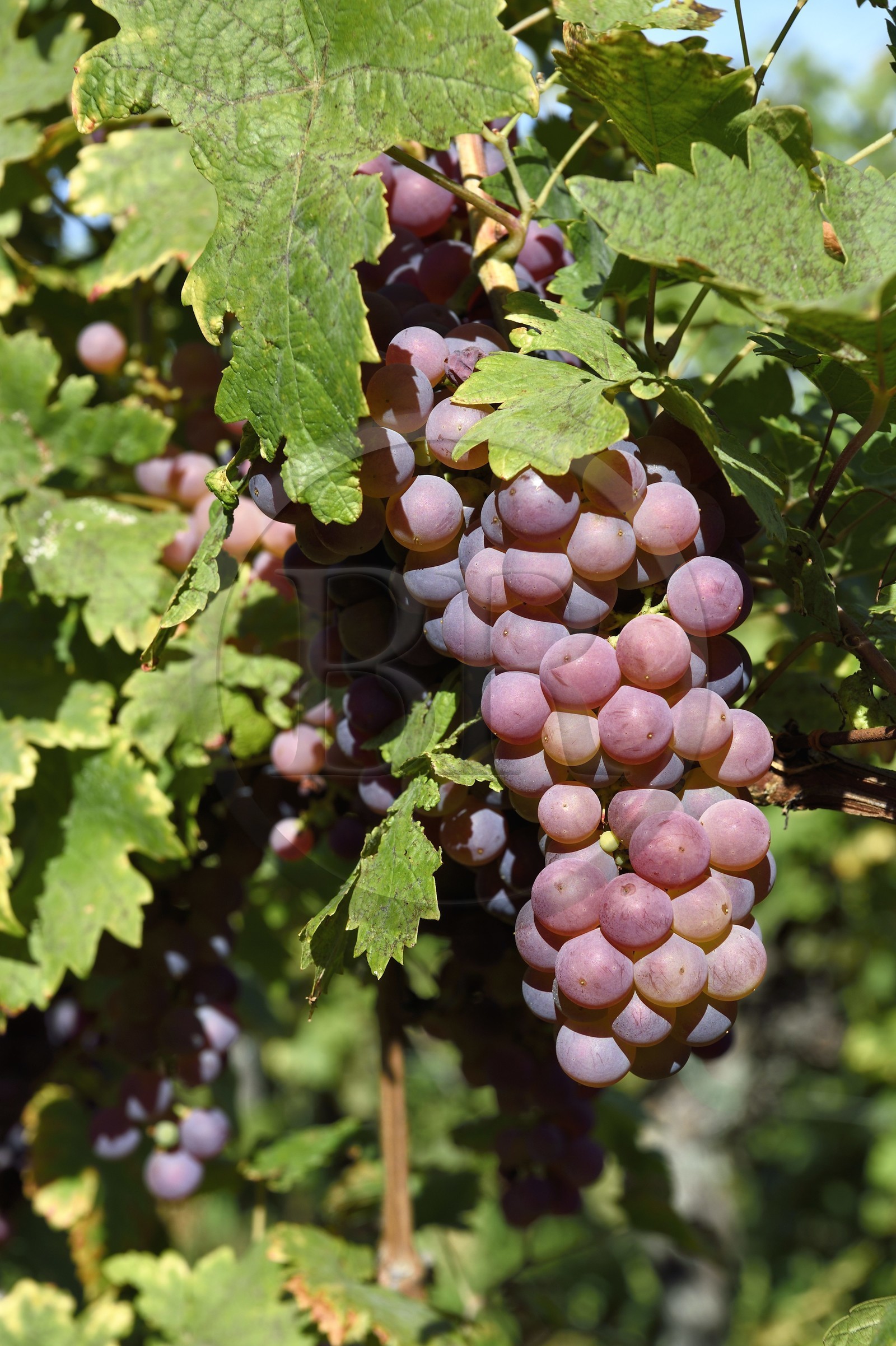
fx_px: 2615
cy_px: 673
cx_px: 448
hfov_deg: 19.4
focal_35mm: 70
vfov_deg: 28.9
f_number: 10
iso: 200
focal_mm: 70
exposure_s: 1/250
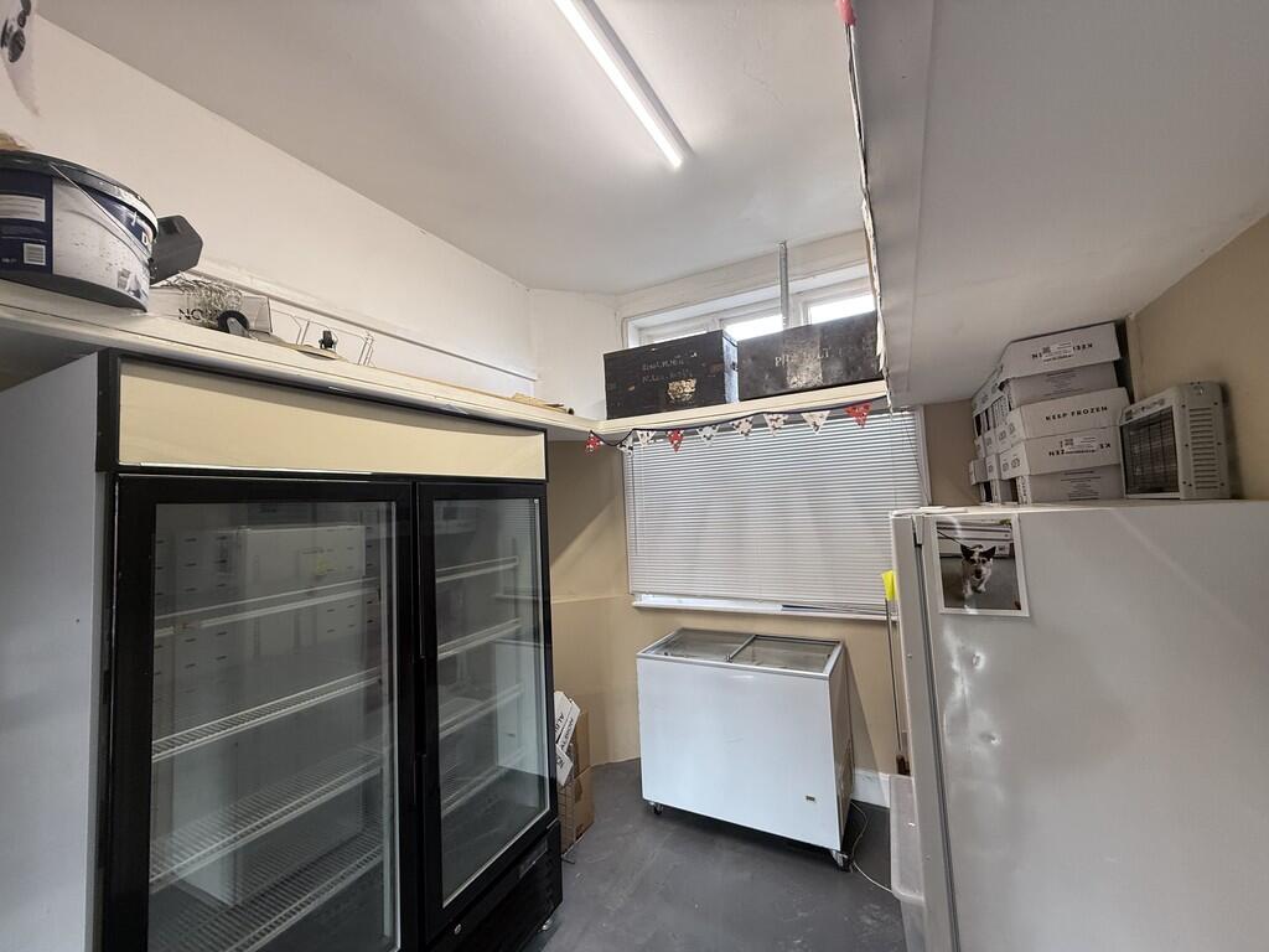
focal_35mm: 14
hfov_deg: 102.1
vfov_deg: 85.7
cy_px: 476
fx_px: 513
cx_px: 634
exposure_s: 1/100
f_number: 2.2
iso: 160
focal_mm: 2.22
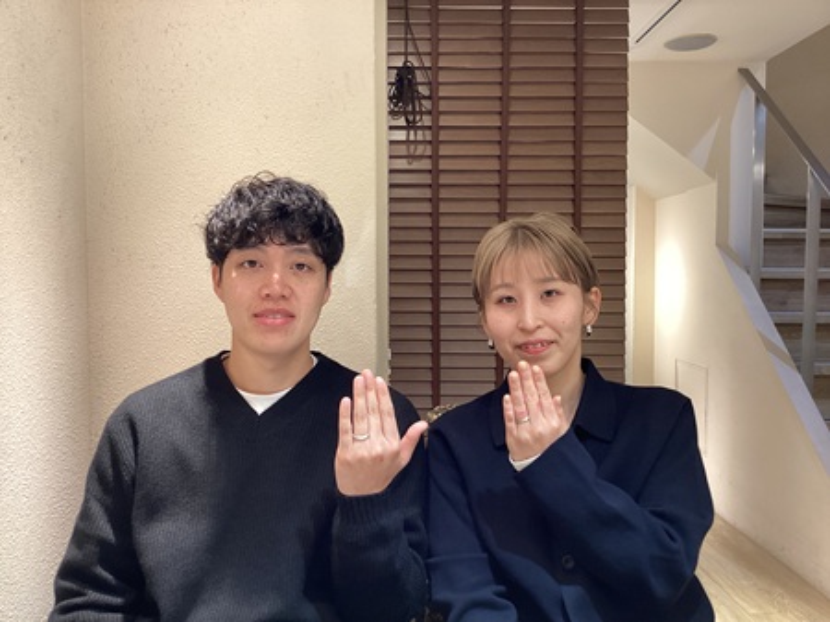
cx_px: 415
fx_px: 743
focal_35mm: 31
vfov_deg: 45.4
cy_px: 311
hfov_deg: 58.4
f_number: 2.4
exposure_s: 1/60
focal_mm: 3.3
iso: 125
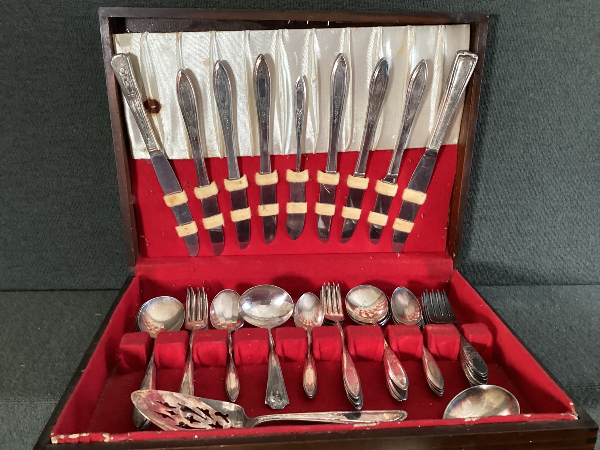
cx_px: 300
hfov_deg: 58.3
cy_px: 225
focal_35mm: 31
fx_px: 537
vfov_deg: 45.4
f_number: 2.4
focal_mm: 3.3
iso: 320
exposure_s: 1/50
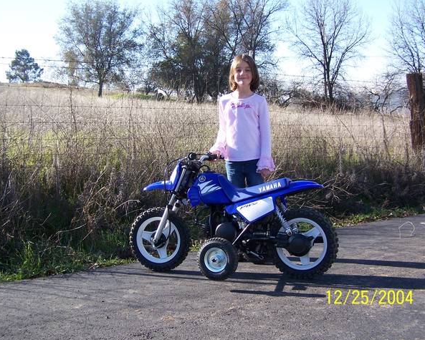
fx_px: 503
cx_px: 209
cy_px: 171
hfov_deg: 45.8
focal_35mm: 40
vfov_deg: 37.4
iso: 80
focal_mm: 6.3
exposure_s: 1/500
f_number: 2.8
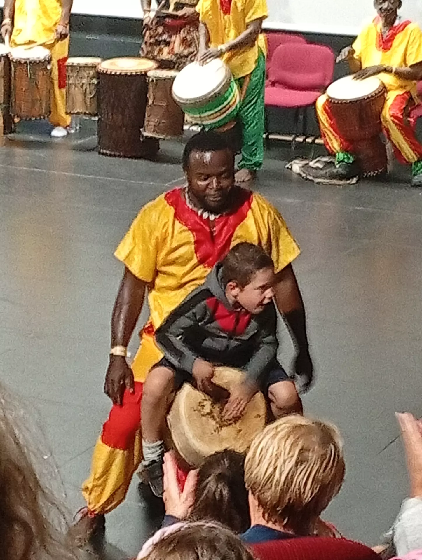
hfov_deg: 12.2
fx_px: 1978
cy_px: 280
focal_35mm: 122
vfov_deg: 16.1
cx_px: 211
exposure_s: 1/20
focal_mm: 3.98
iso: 732
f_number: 1.8
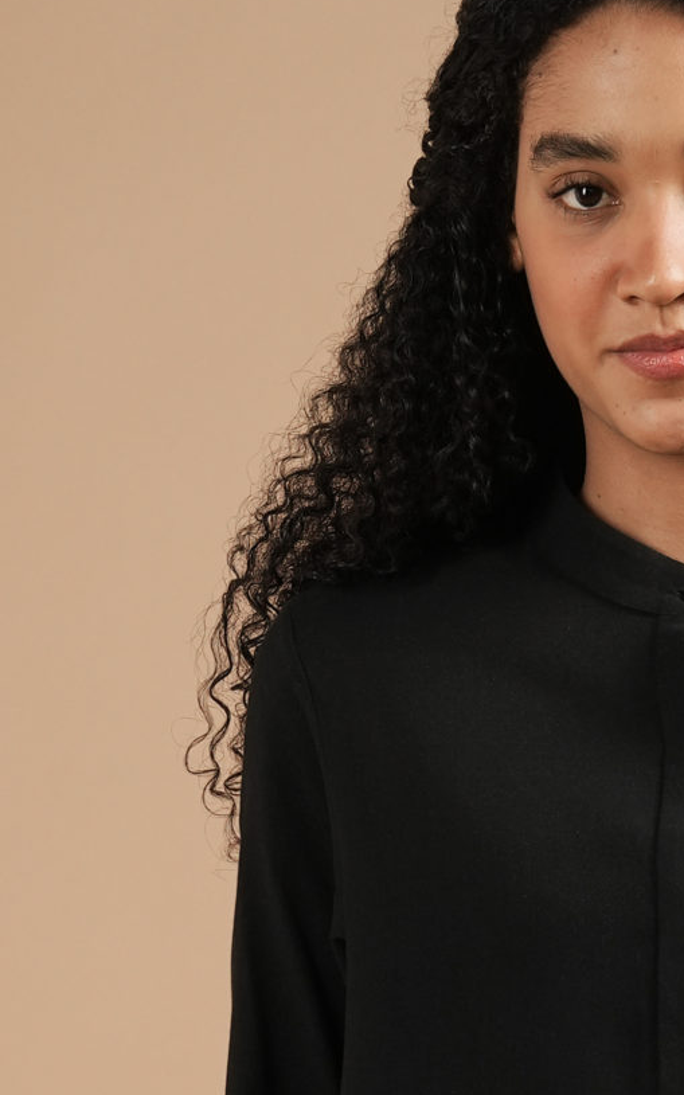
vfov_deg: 6.5
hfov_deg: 4.2
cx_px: 698
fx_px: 9400
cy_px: 1849
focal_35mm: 315
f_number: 10
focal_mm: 70
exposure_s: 1/125
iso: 250
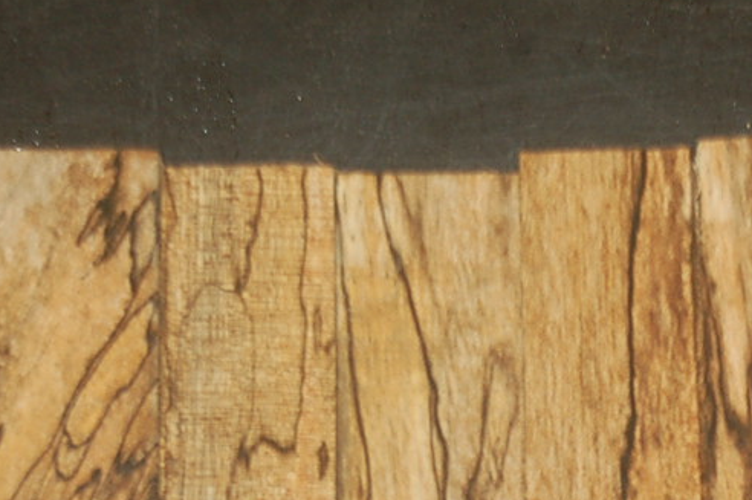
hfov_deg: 9.3
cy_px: 671
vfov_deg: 6.2
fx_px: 4591
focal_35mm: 220
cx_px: 630
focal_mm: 48
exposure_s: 1/60
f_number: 4.8
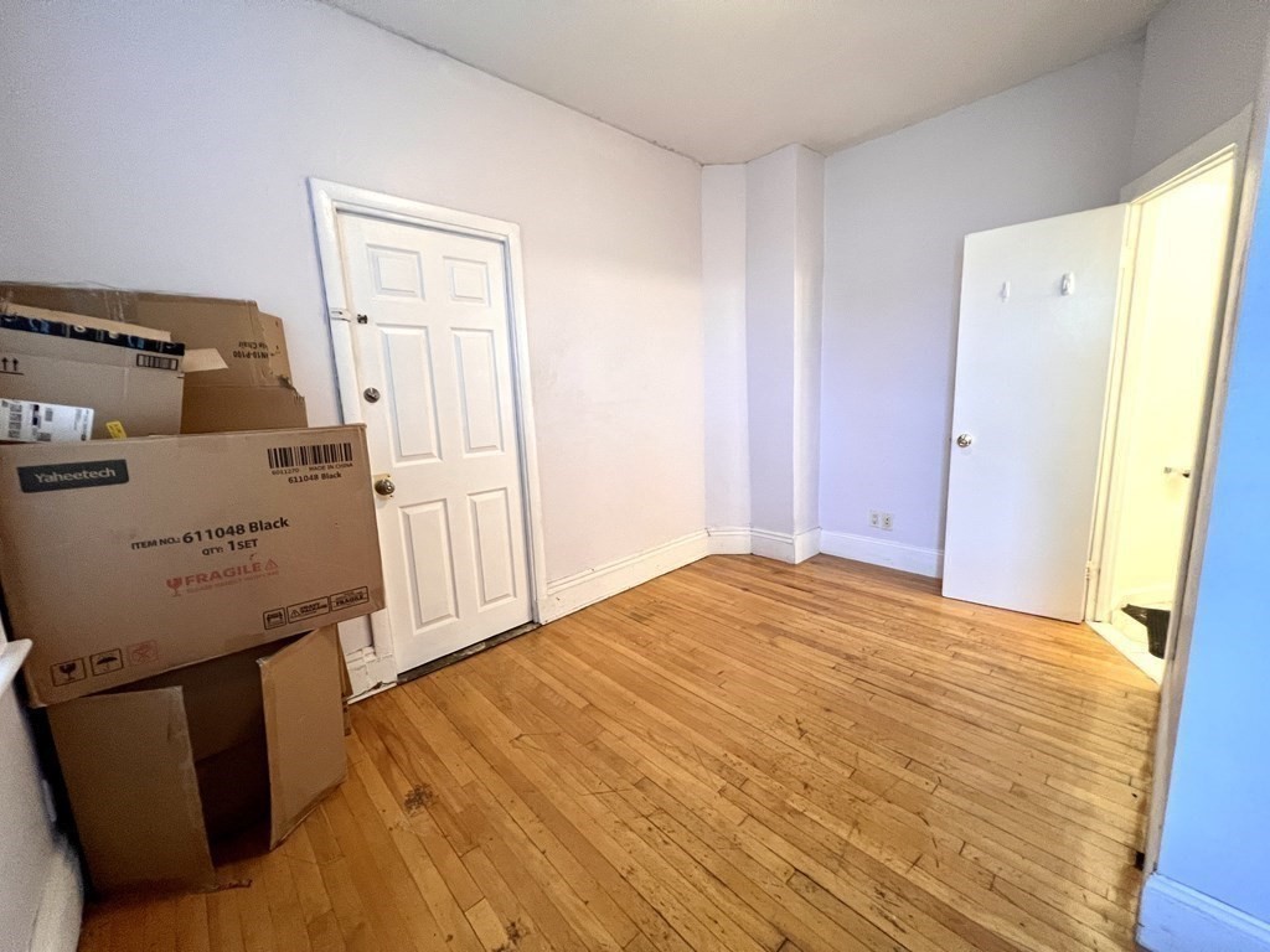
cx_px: 635
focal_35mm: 13
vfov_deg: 89.9
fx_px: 477
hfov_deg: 106.2
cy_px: 476
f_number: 1.8
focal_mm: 1.57
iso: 200
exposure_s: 1/60
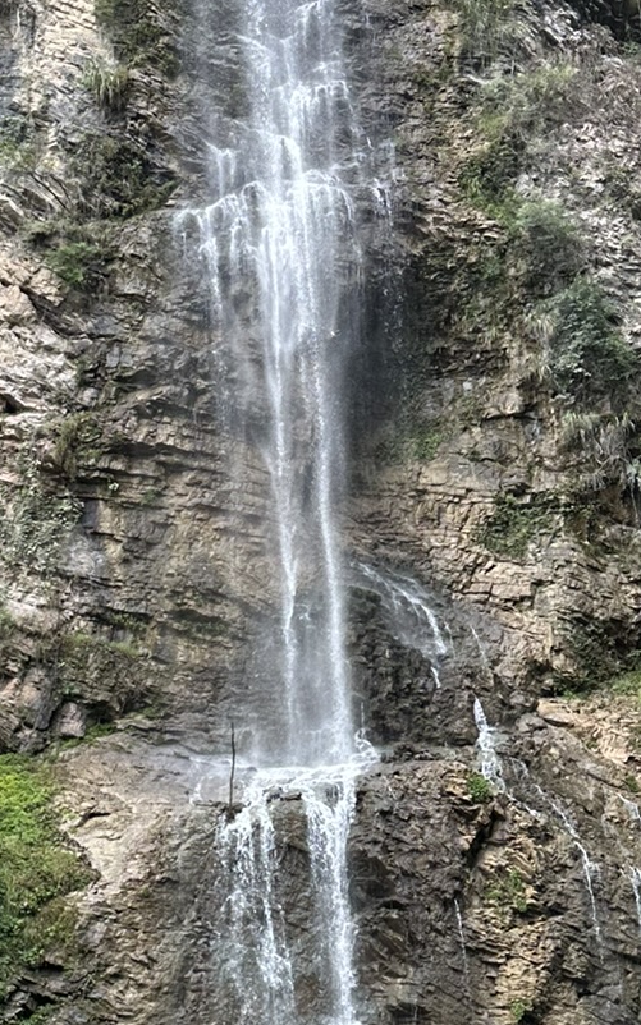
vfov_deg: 31.5
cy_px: 483
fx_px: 1817
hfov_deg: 19.8
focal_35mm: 65
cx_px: 127
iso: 64
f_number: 1.78
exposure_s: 1/121
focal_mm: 6.86
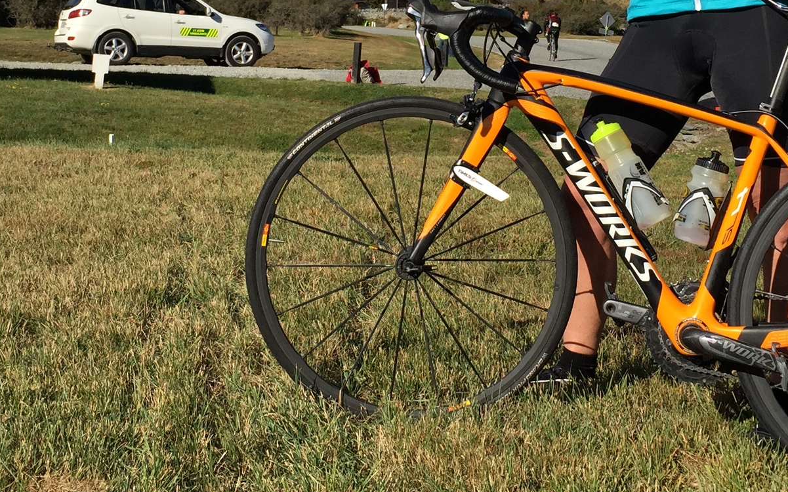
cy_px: 35
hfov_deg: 32.0
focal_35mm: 64
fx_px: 1374
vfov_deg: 19.9
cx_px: 394
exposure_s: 1/2198
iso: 32
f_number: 2.2
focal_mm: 4.15
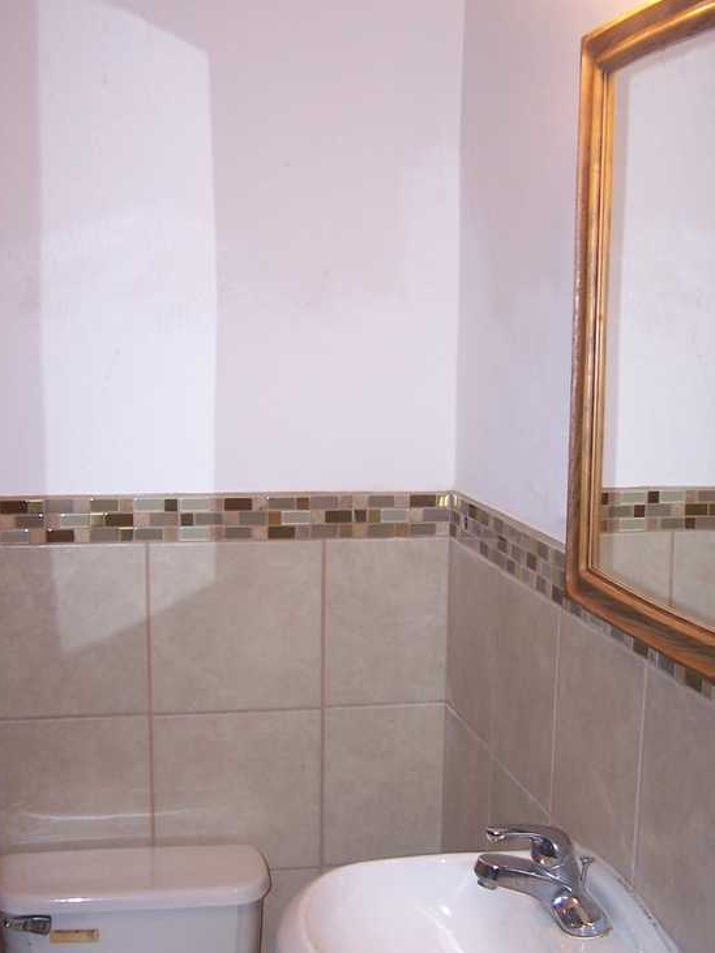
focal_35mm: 52
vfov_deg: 36.7
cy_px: 568
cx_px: 372
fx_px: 1433
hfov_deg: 28.0
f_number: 2.8
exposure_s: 1/60
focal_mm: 6.3
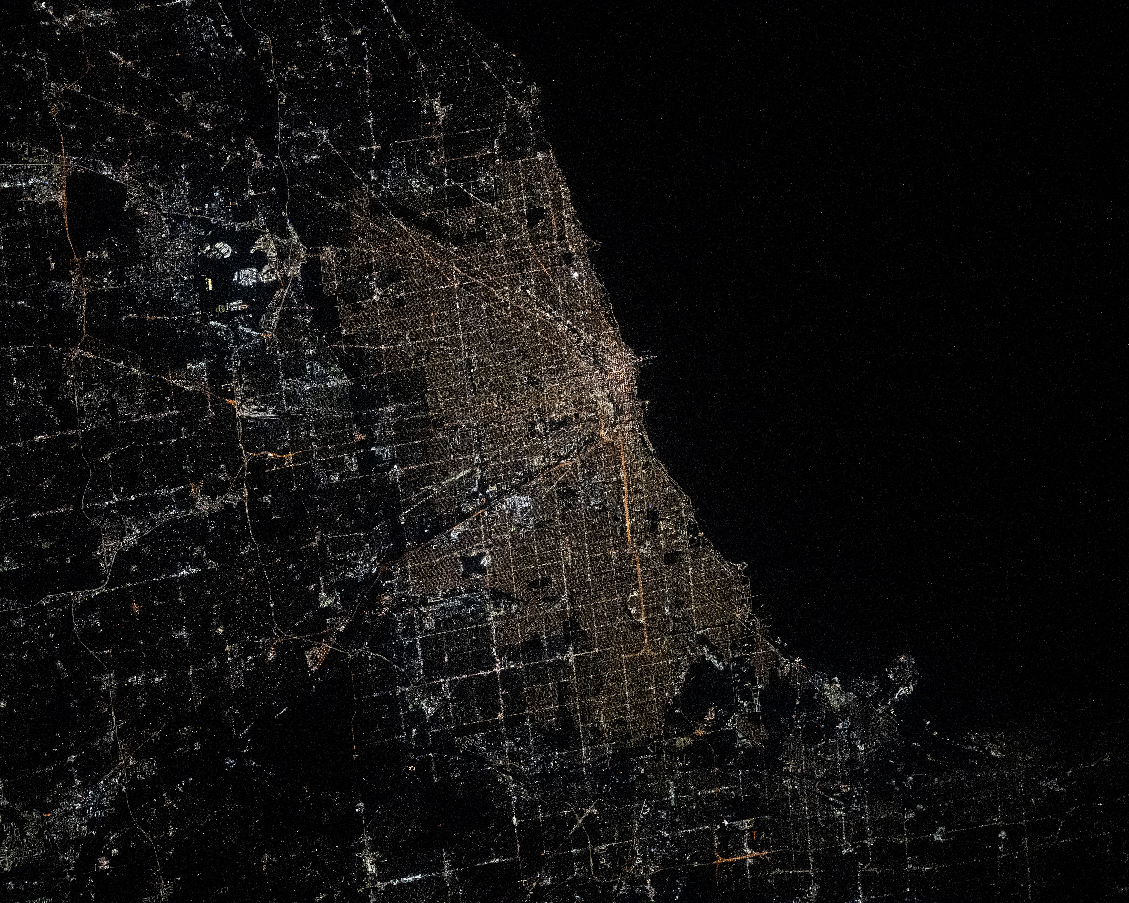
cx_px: 533
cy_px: 450
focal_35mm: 226
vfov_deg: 6.8
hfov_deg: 8.6
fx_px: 7551
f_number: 2
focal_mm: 200
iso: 25600
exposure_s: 1/250
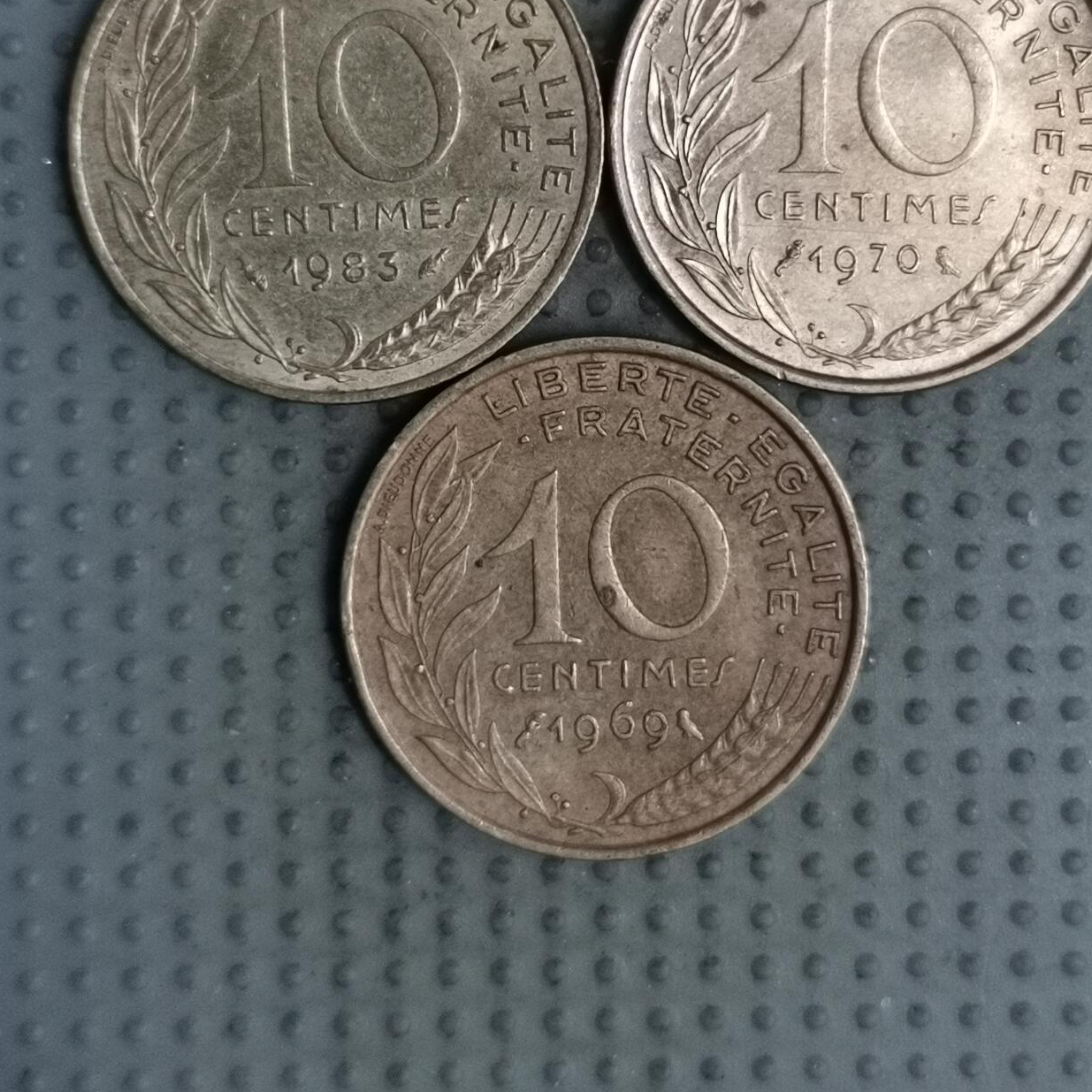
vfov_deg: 25.5
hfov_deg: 25.7
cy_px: 333
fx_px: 2391
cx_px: 585
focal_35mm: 67
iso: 250
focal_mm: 4.75
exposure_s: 1/36
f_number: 1.8
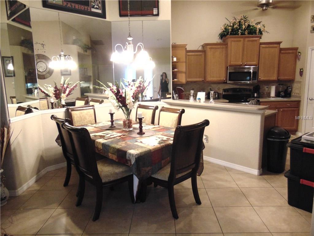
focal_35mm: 25
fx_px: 227
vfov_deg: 54.9
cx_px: 157
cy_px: 118
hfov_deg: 69.4
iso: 400
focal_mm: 4.5
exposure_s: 1/30
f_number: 3
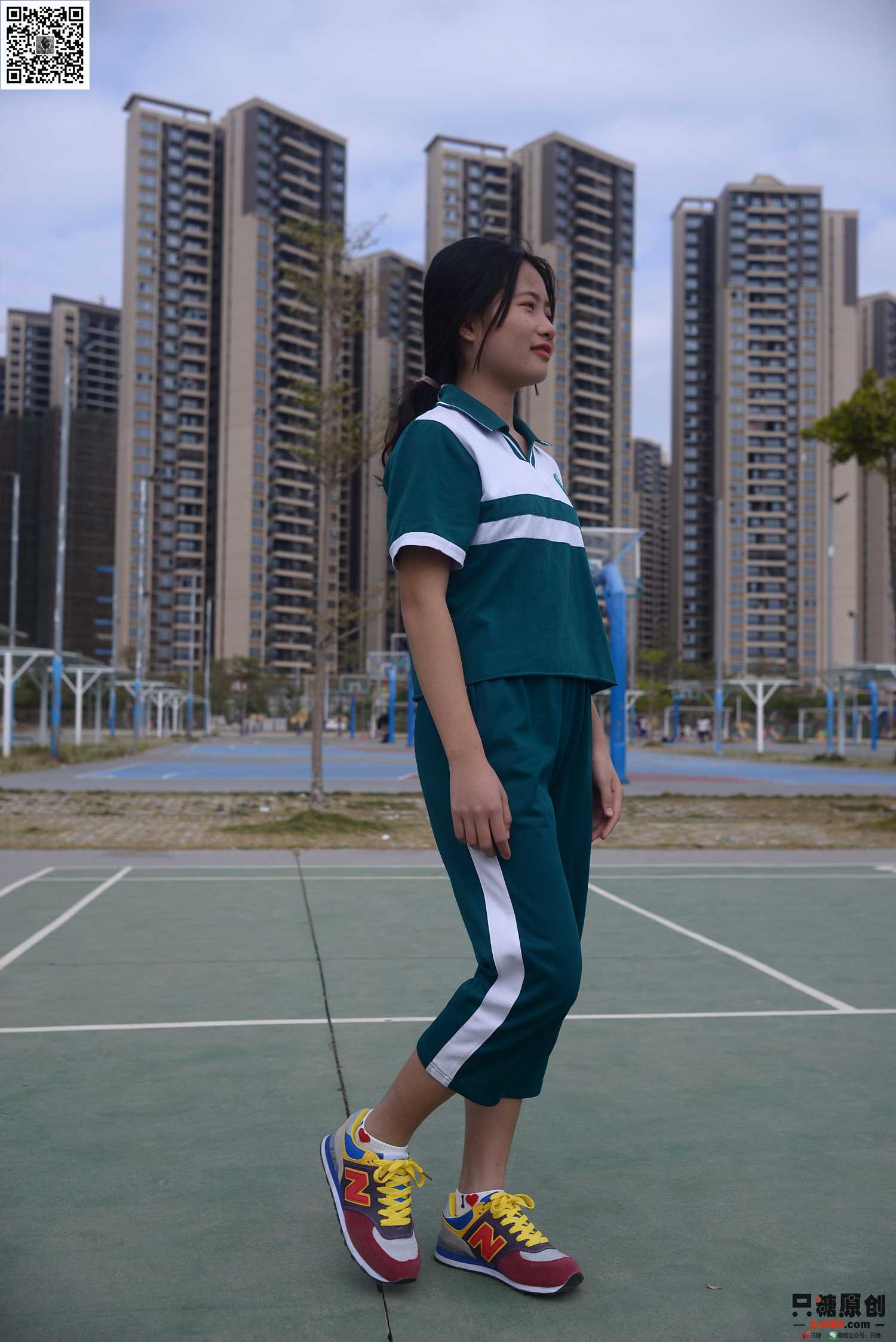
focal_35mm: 35
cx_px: 448
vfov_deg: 54.4
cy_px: 671
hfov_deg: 37.9
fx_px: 1305
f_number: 5.6
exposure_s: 1/1250
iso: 160
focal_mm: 35
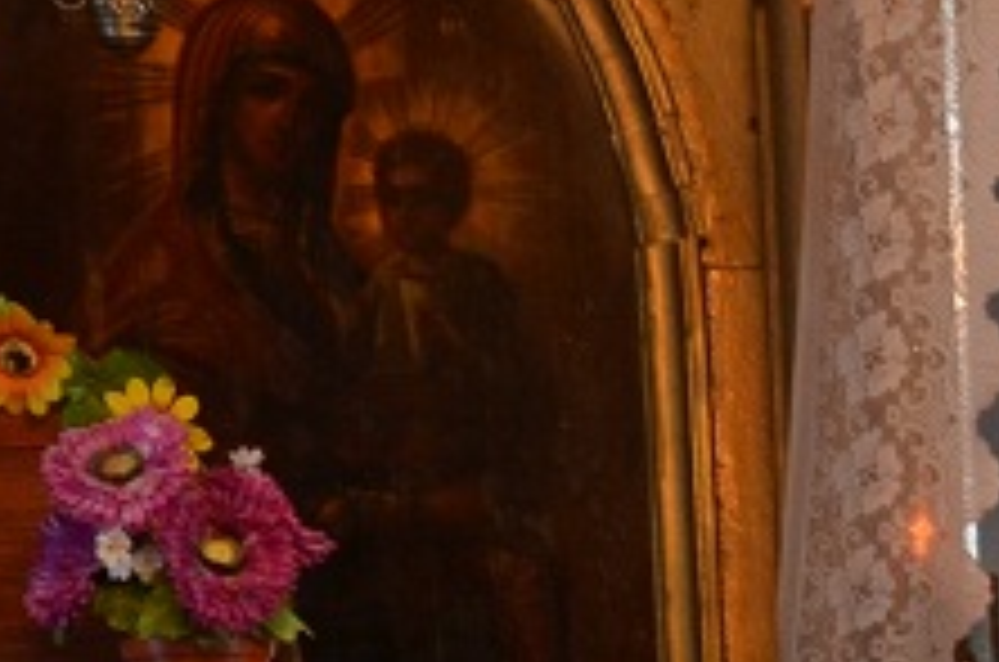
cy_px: 1319
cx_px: 2214
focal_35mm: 243
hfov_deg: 8.0
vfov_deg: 5.5
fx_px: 6729
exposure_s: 1/20
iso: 640
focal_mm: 30
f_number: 4.5
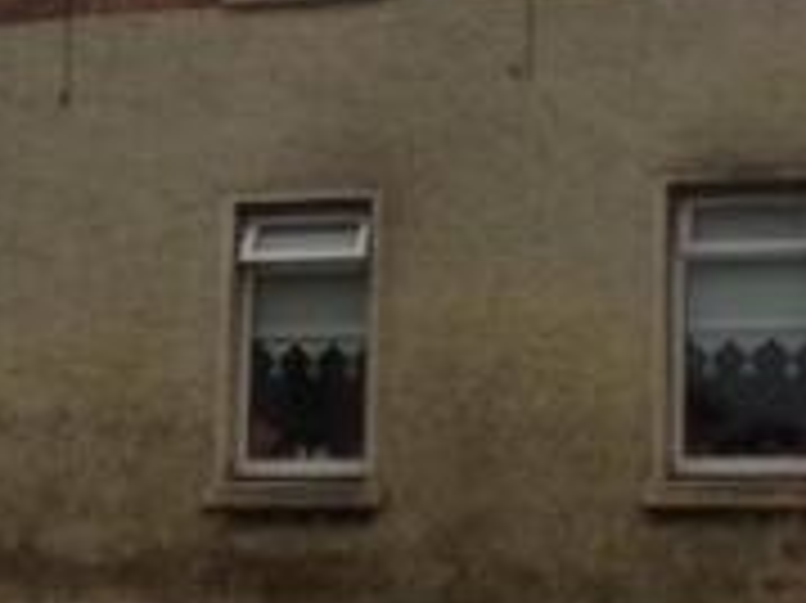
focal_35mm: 114
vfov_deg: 13.0
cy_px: 272
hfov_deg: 17.3
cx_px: 394
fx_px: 2653
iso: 50
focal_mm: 4.28
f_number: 2.4
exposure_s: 1/497
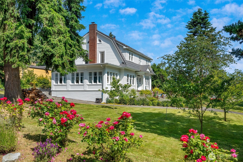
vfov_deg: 41.7
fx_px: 213
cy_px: 81
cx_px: 122
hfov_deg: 59.5
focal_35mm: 32
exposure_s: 1/1000
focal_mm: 31.5
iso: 400
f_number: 9
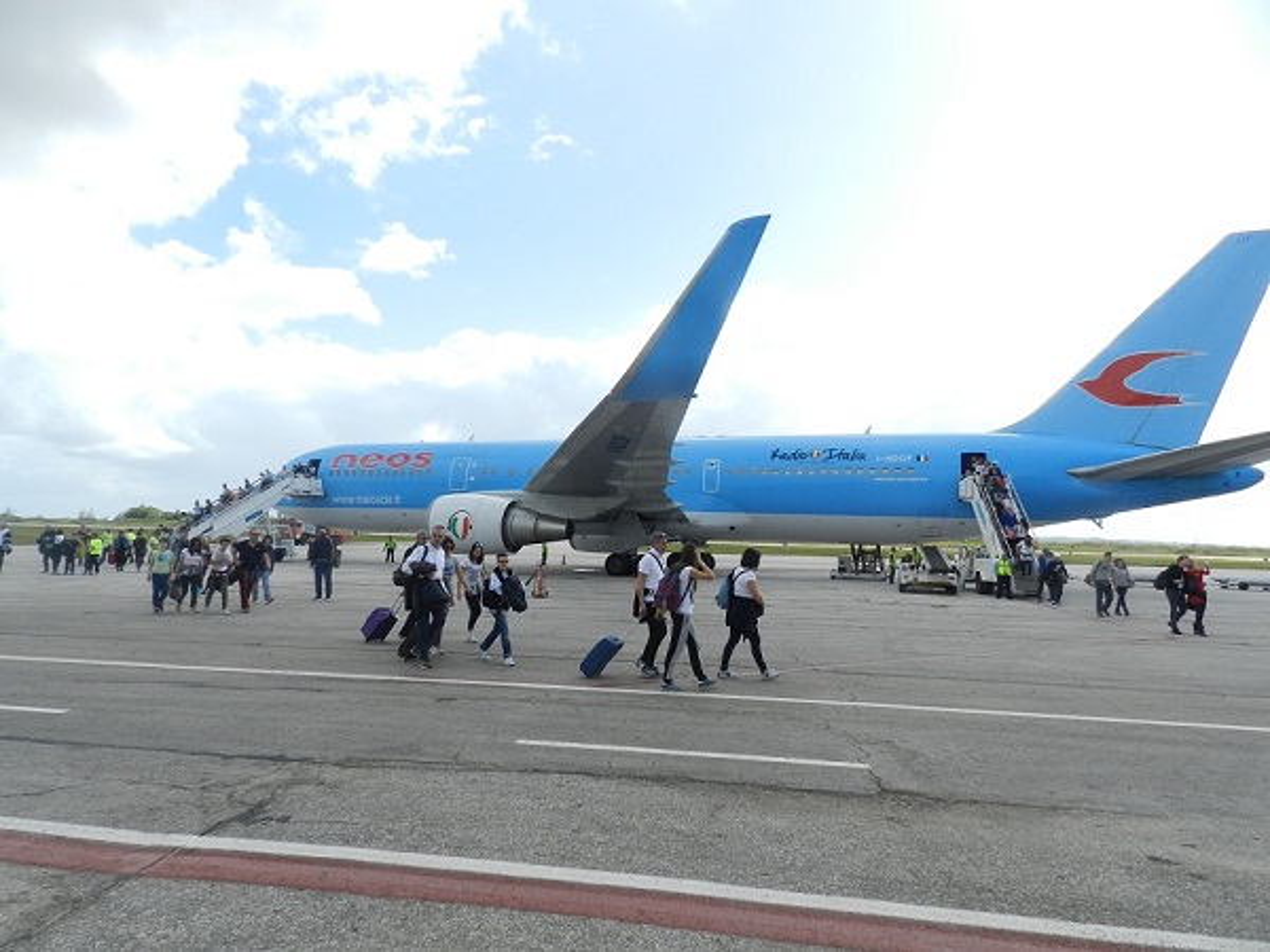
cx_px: 635
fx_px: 844
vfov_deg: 58.9
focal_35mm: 23
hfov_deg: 73.9
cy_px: 476
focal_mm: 4
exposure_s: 1/800
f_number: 4
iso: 160
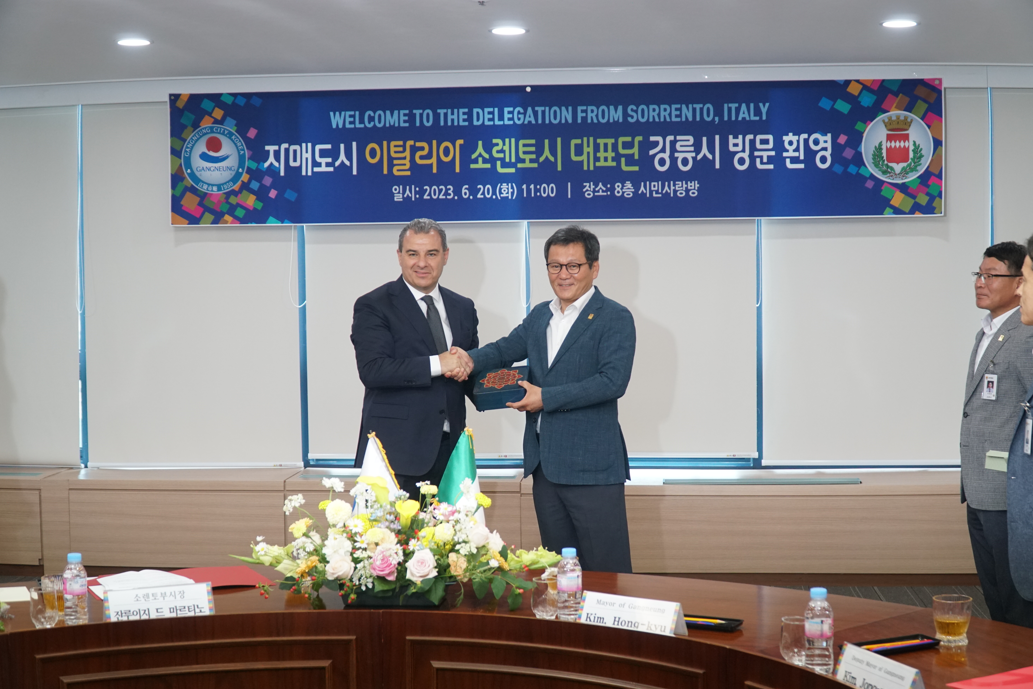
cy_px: 352
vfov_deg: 29.2
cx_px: 525
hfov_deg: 42.7
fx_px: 1320
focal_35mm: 46
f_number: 4
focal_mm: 30
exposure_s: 1/160
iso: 1000
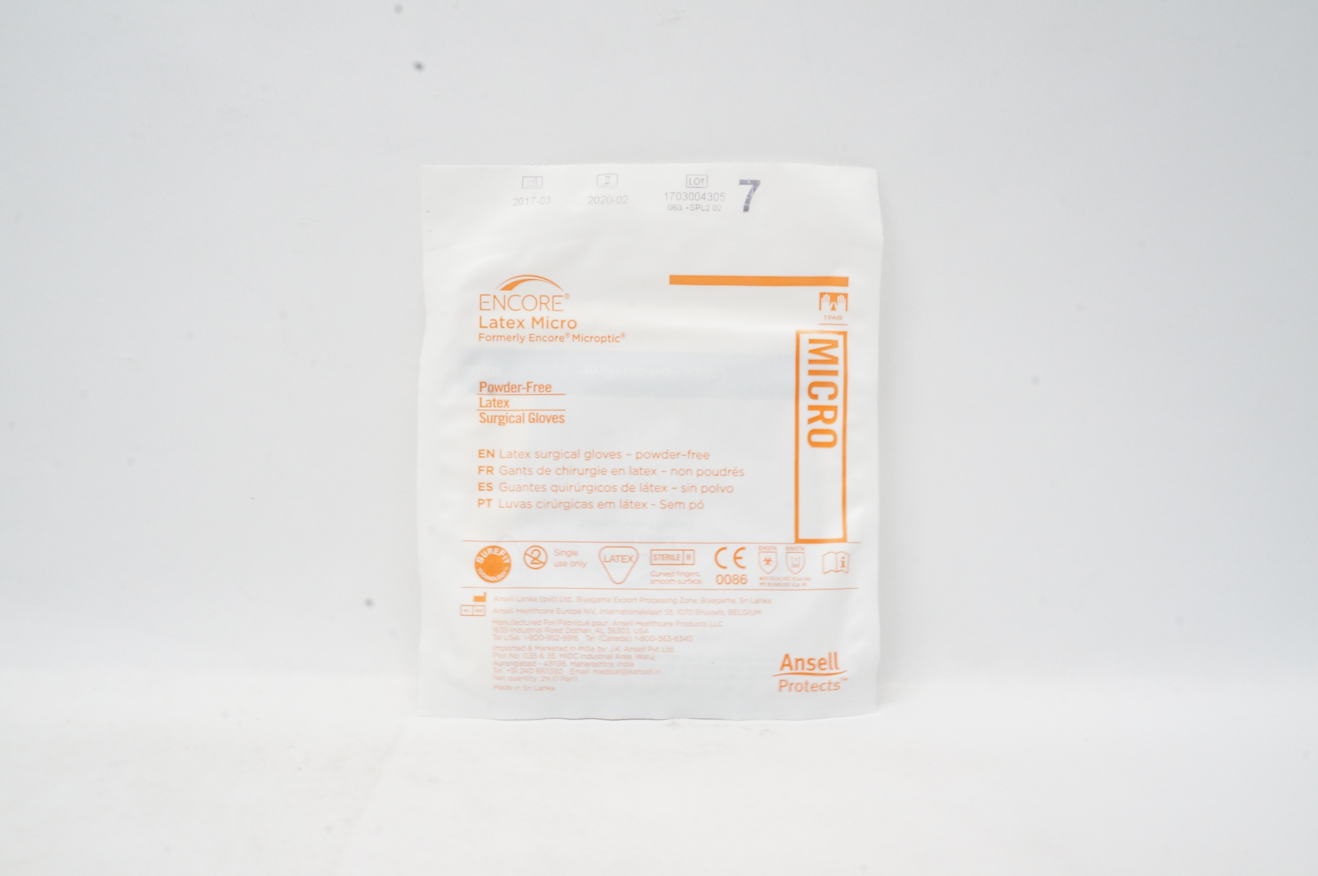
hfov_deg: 51.3
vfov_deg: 35.4
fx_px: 1371
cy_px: 438
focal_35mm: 38
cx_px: 659
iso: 1600
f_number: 20
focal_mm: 25
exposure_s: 1/13
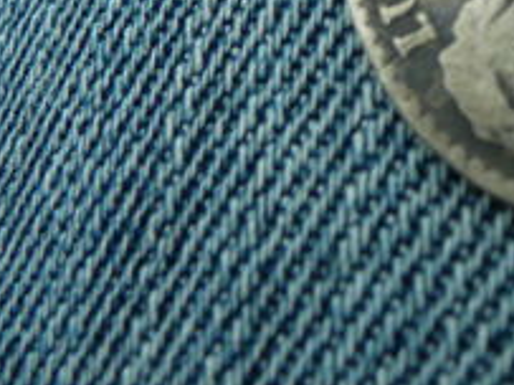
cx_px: 572
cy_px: -63
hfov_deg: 21.8
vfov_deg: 16.7
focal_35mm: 85
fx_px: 1261
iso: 100
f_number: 3.4
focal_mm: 4.9
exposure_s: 1/200
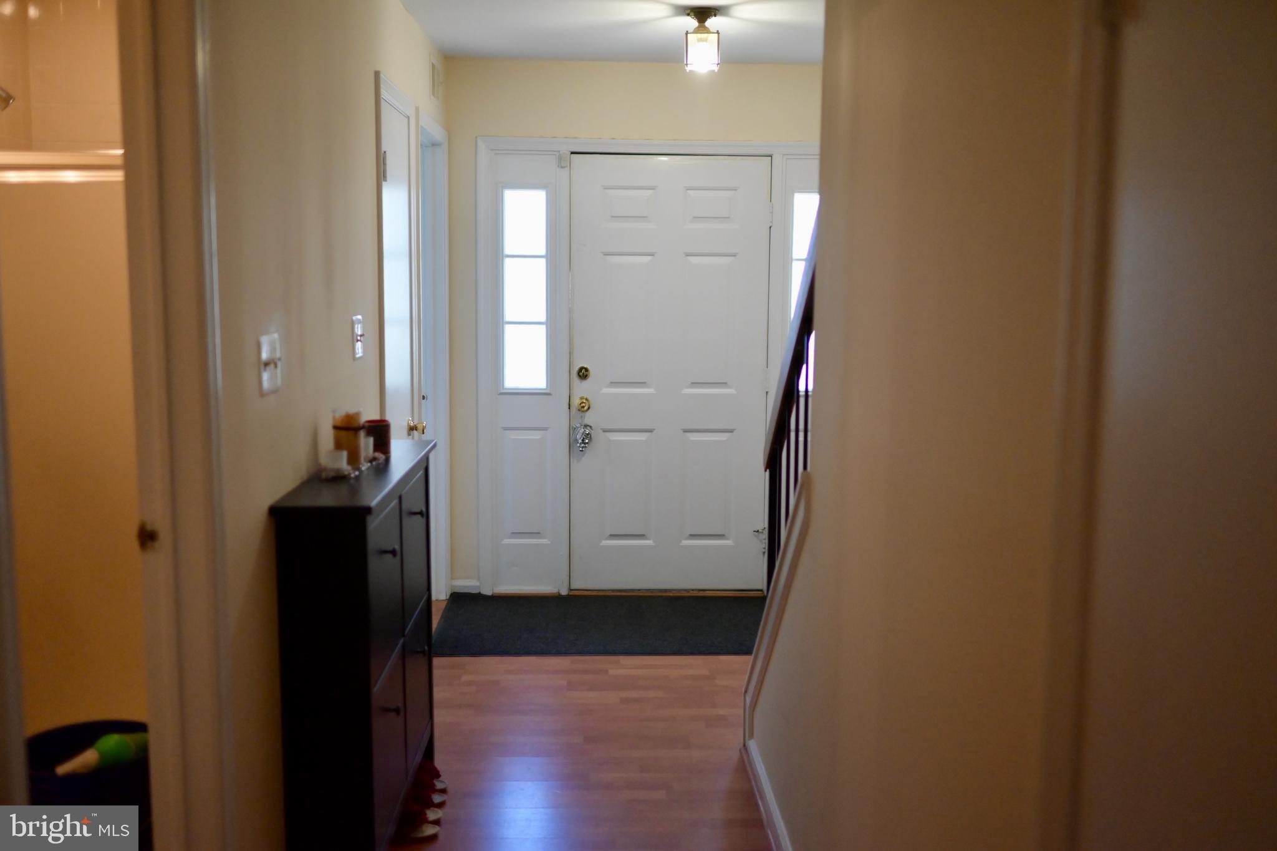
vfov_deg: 37.8
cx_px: 638
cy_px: 426
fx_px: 1241
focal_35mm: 35
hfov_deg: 54.4
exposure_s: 1/2500
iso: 4000
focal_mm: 35
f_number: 1.8
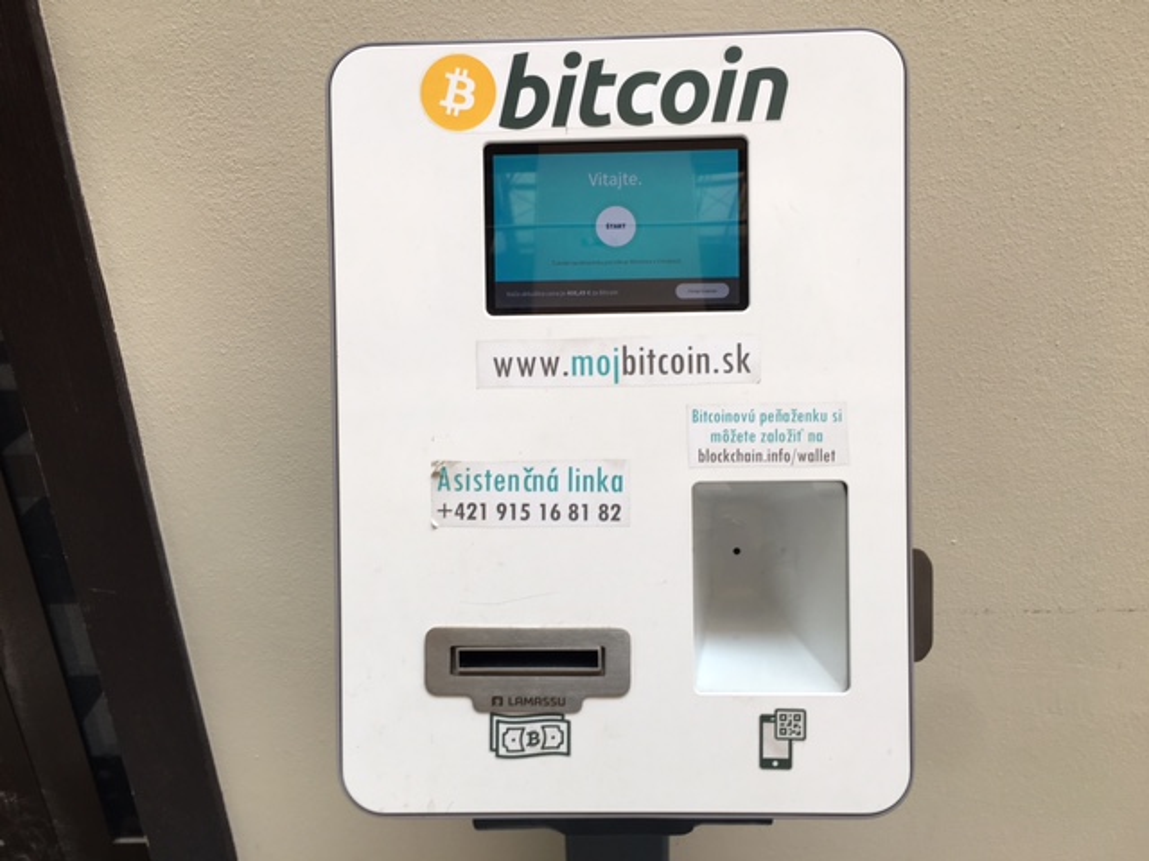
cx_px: 574
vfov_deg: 48.2
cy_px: 430
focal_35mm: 29
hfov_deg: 61.7
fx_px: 963
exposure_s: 1/50
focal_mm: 4.15
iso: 25
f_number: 2.2
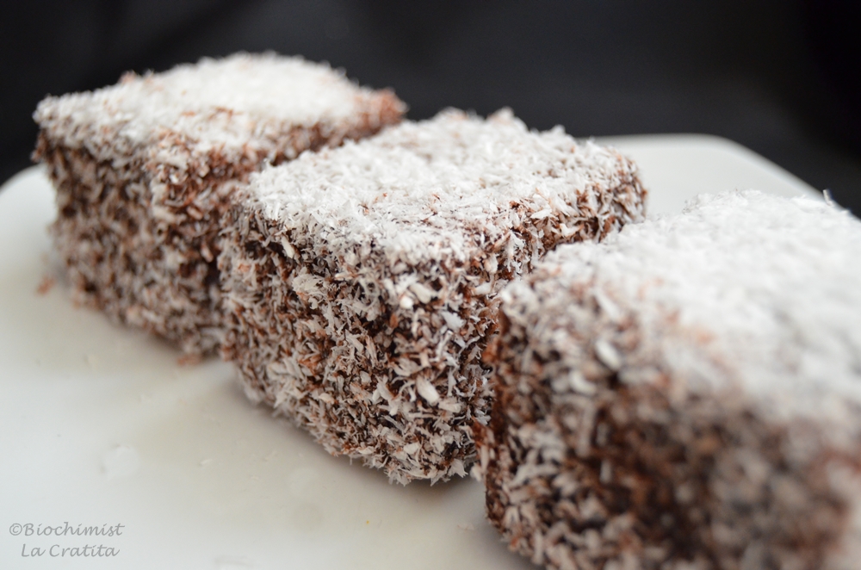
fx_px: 1074
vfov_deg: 29.7
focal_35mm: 45
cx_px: 430
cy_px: 285
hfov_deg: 43.7
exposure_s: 1/60
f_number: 4.2
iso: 1600
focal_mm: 30
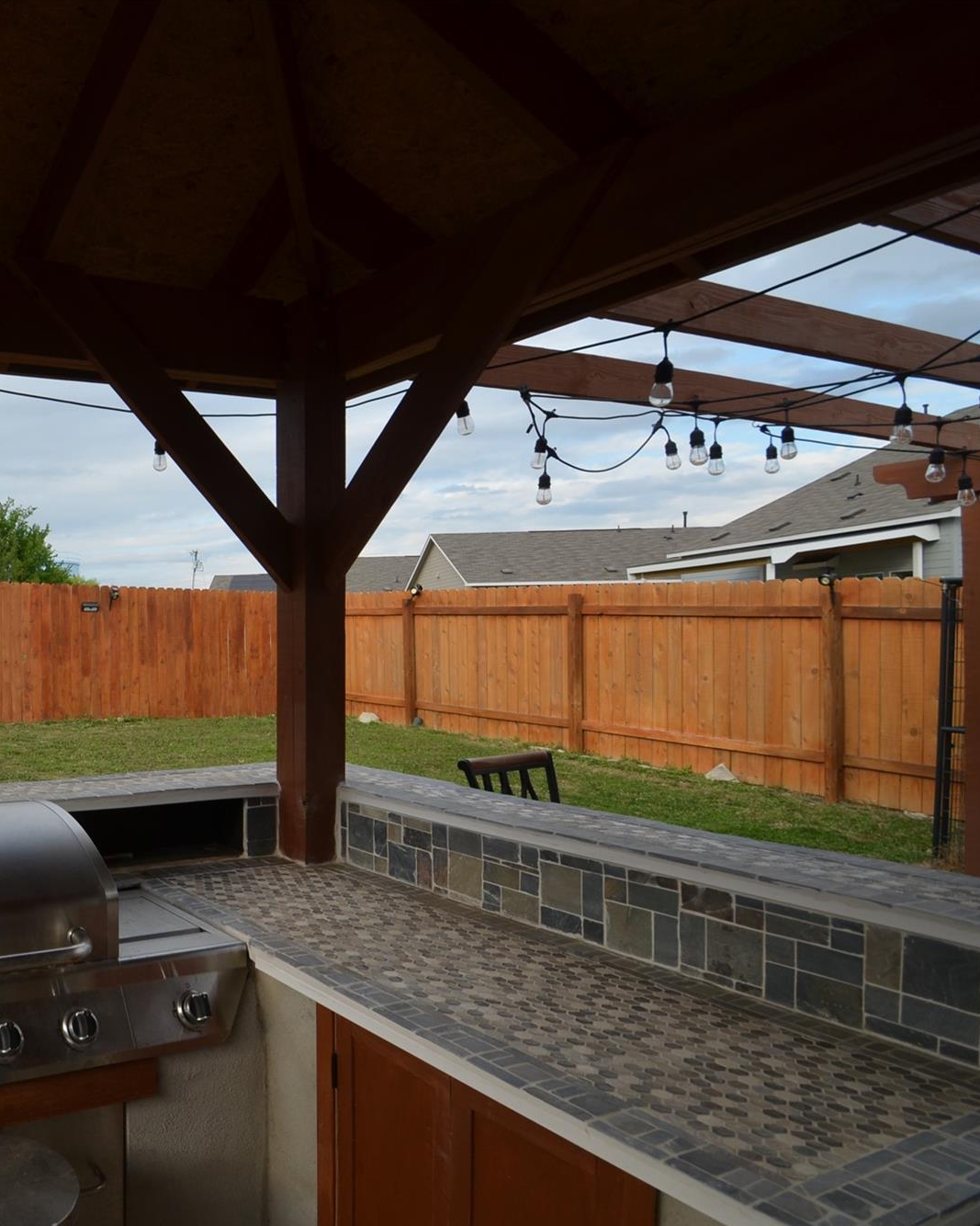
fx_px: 860
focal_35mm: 24
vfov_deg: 70.9
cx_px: 50
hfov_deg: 50.6
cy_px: 621
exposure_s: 1/200
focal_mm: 11
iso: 200
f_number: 7.1
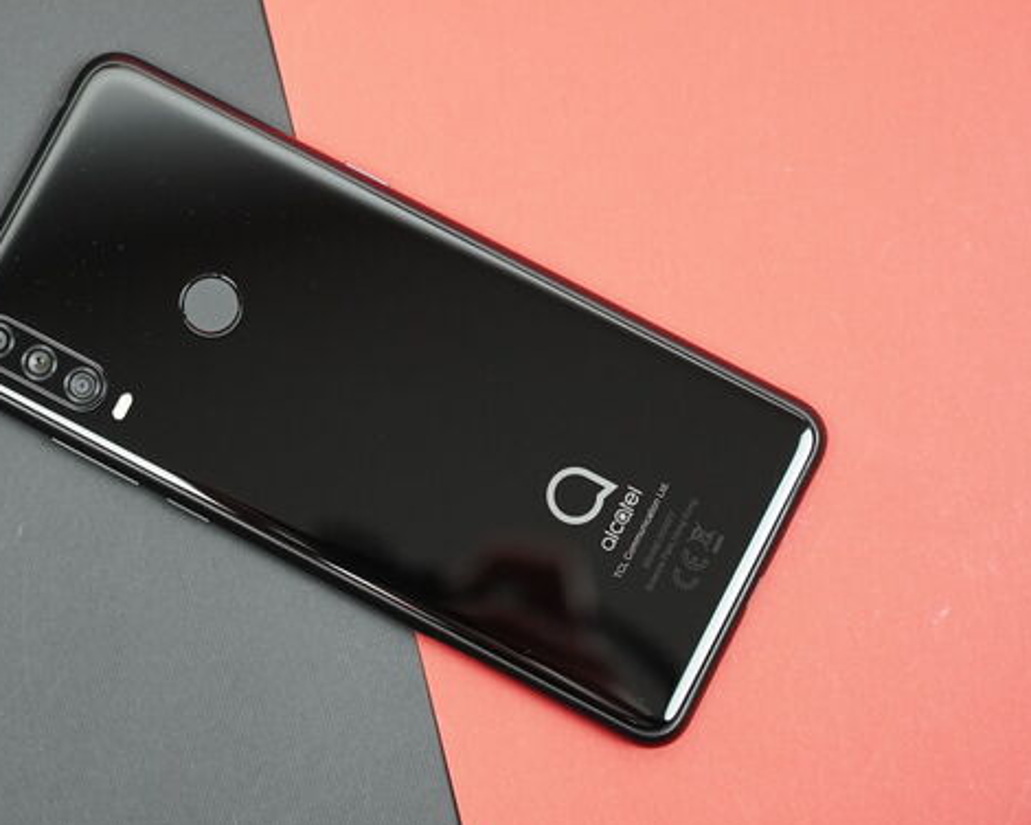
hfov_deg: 20.8
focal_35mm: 91
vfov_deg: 16.9
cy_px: 303
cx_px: 247
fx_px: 2777
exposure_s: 1/320
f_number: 4
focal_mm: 55
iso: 3200
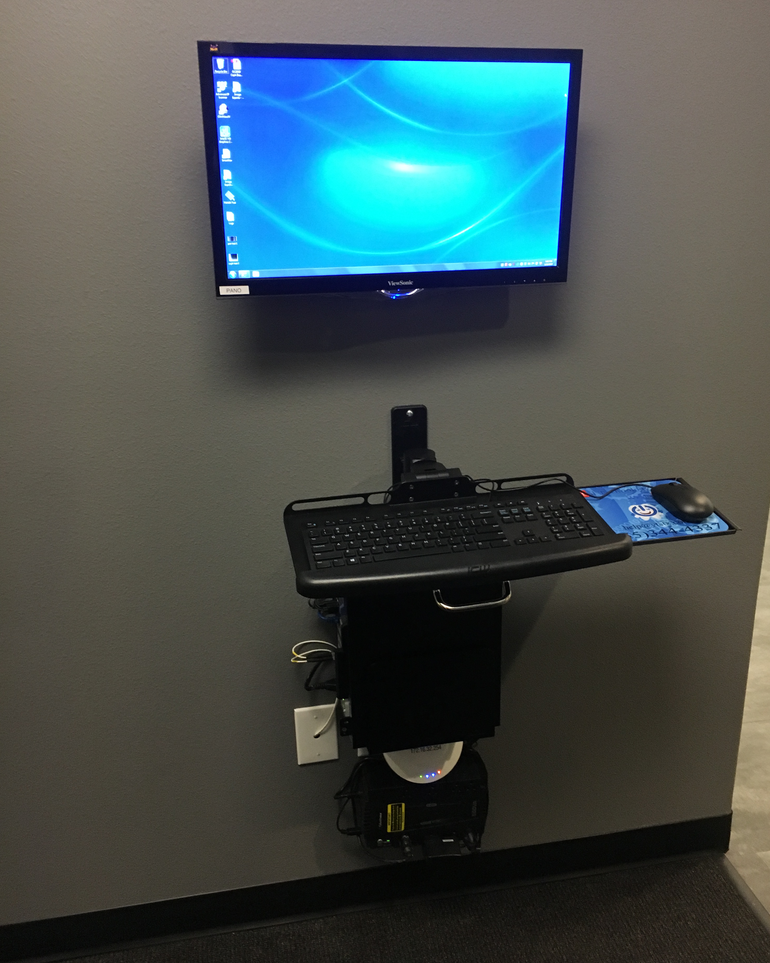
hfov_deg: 47.1
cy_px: 473
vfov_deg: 57.2
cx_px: 393
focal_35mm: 31
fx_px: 883
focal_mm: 4.15
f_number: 2.2
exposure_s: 1/30
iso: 200
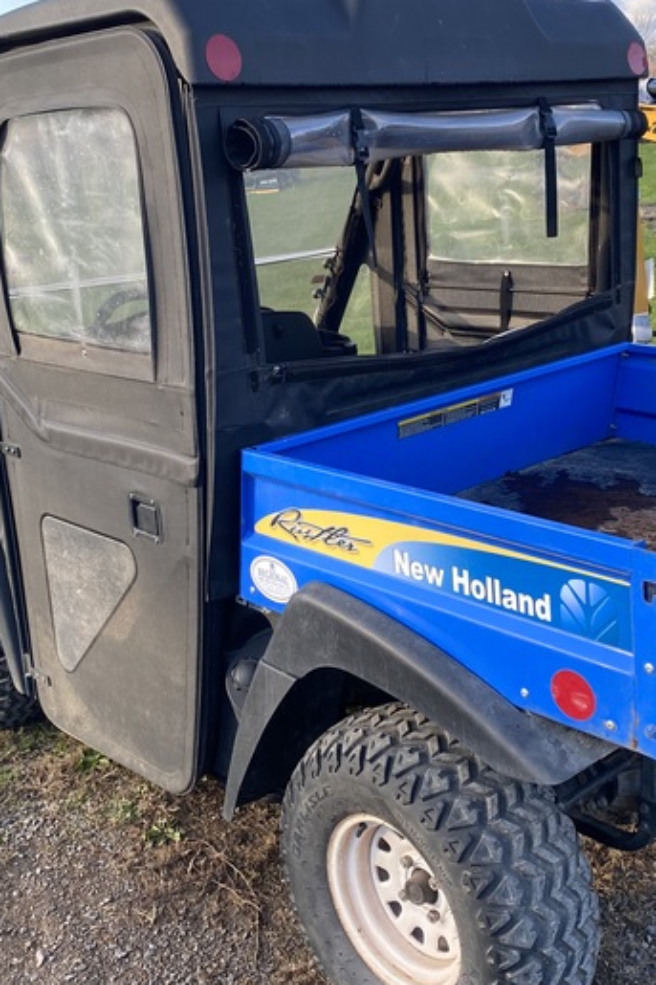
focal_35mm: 42
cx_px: 356
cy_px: 446
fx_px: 1149
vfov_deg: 46.4
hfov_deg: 31.9
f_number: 1.8
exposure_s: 1/194
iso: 32
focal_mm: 4.25
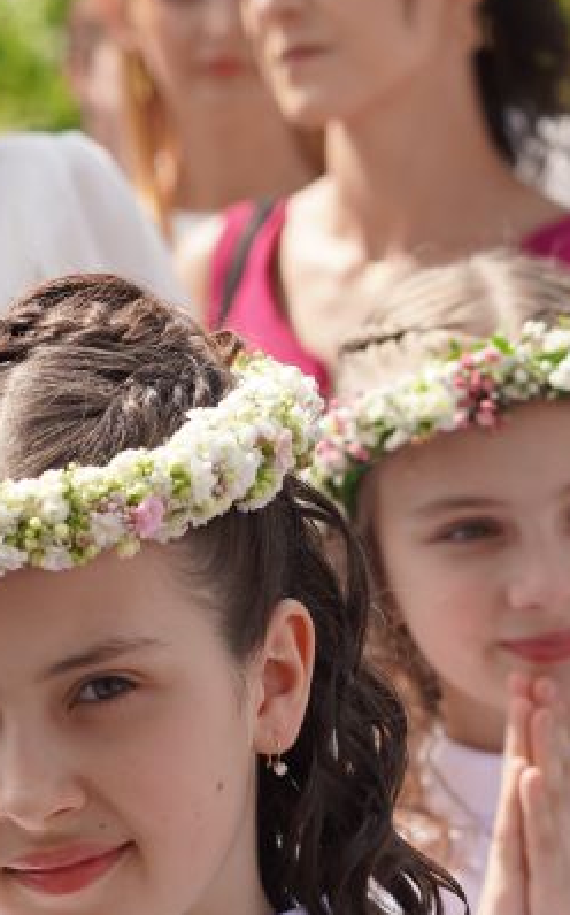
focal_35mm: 210
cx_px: 30
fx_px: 5231
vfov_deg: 10.0
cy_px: 705
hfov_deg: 6.2
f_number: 4.5
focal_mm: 63
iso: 100
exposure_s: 1/500
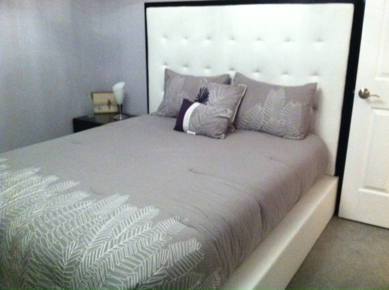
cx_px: 194
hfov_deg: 52.7
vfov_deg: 40.6
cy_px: 145
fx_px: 393
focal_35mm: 35
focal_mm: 3.85
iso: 640
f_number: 2.8
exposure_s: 1/15
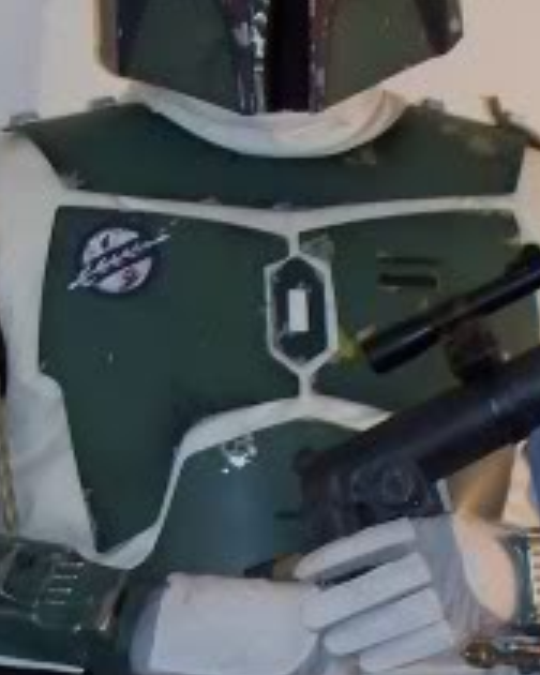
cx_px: 119
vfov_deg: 11.2
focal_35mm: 171
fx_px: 3416
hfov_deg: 9.0
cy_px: 707
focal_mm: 7.54
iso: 200
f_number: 2.8
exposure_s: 1/30
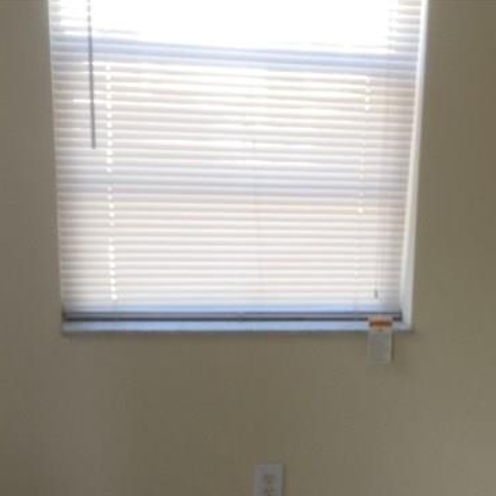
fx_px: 1167
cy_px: 519
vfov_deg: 22.8
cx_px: 355
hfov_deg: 23.8
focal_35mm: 72
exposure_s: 1/60
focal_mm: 4.15
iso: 32
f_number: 2.2
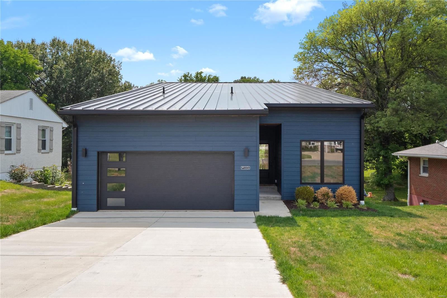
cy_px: 149
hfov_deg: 61.9
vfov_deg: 43.6
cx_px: 224
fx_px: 372
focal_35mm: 30
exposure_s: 1/320
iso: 400
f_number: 10
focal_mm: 15
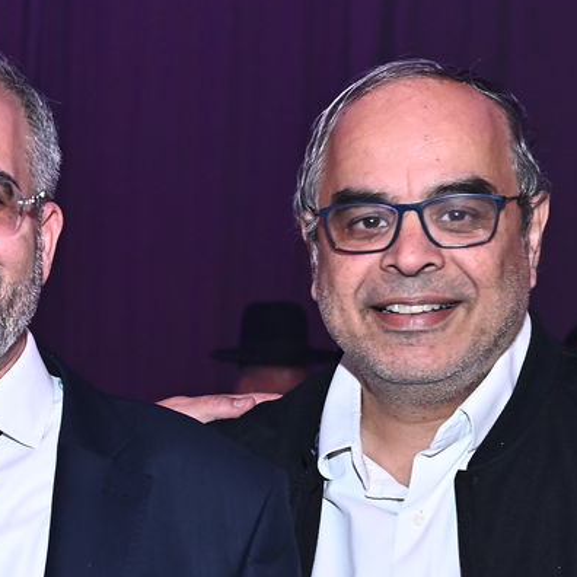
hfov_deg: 14.1
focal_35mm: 120
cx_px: -96
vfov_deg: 14.5
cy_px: 453
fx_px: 2263
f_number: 4.5
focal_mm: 40
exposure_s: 1/200
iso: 2500
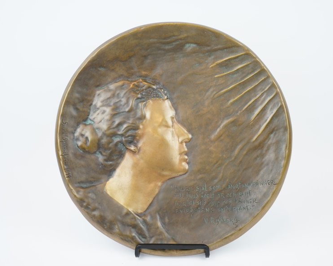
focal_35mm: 56
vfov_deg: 27.1
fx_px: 552
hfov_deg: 33.6
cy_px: 134
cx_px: 173
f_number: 4.5
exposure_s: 1/60
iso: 125
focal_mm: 49
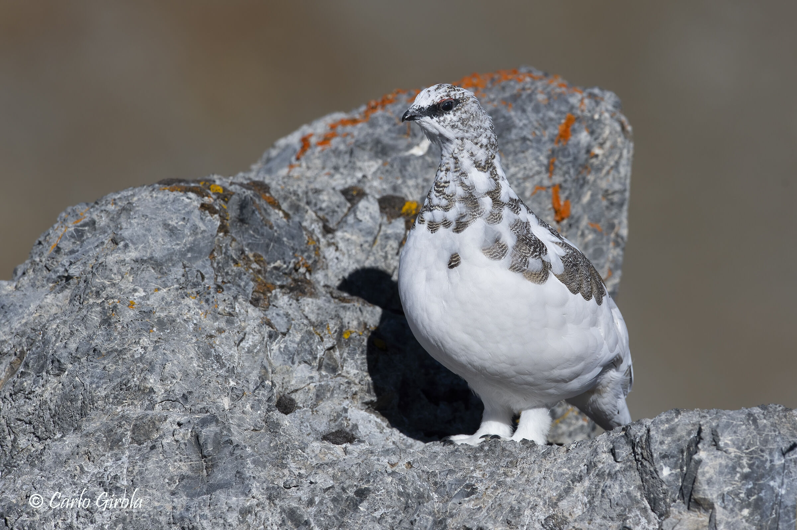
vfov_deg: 2.3
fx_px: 13275
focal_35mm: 600
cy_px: 265
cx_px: 398
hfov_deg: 3.4
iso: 800
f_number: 9
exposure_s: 1/5000
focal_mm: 600
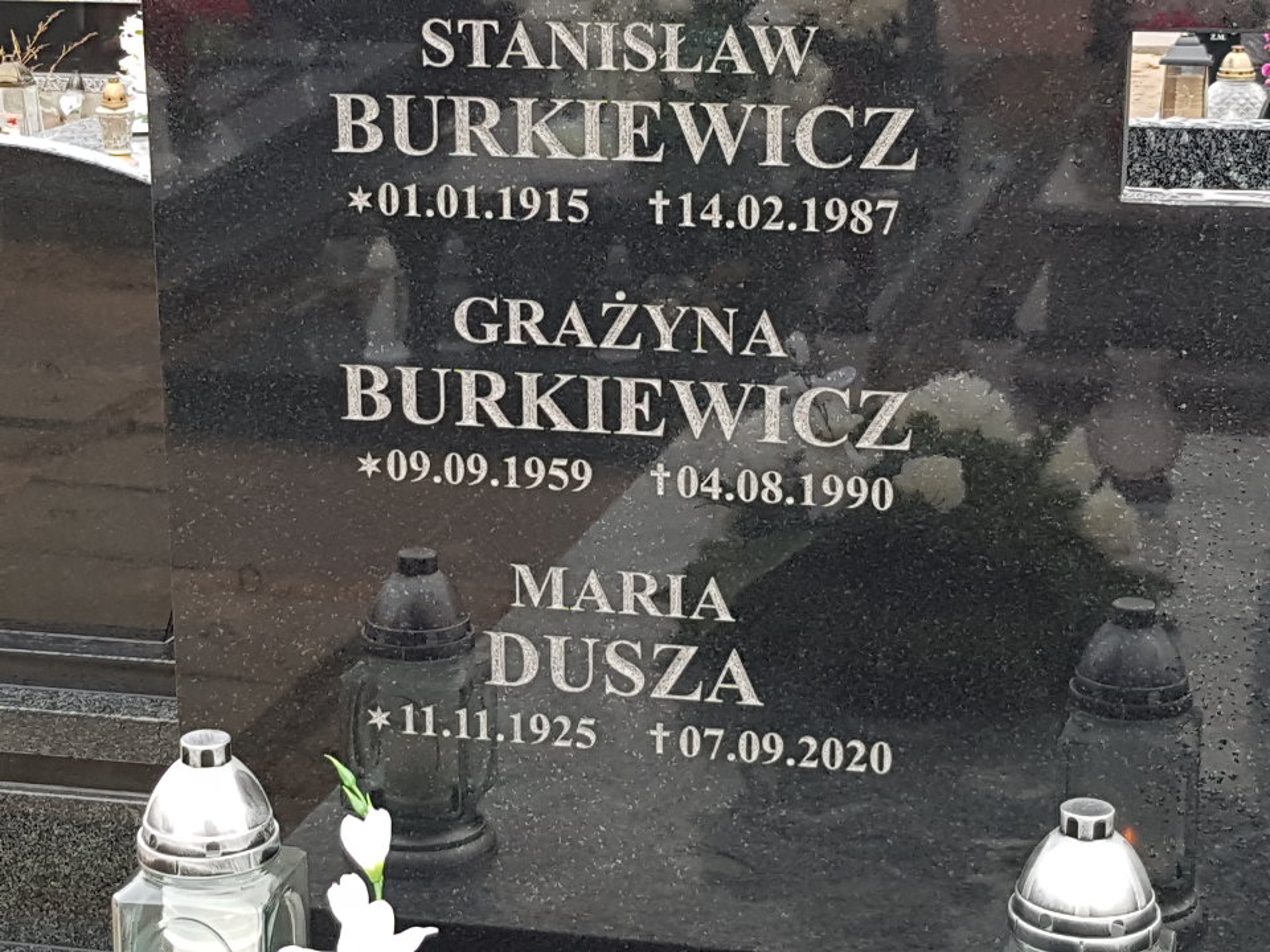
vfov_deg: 53.1
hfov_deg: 67.3
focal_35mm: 26
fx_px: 954
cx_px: 635
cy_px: 476
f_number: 1.7
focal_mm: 4.2
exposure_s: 1/151
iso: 40
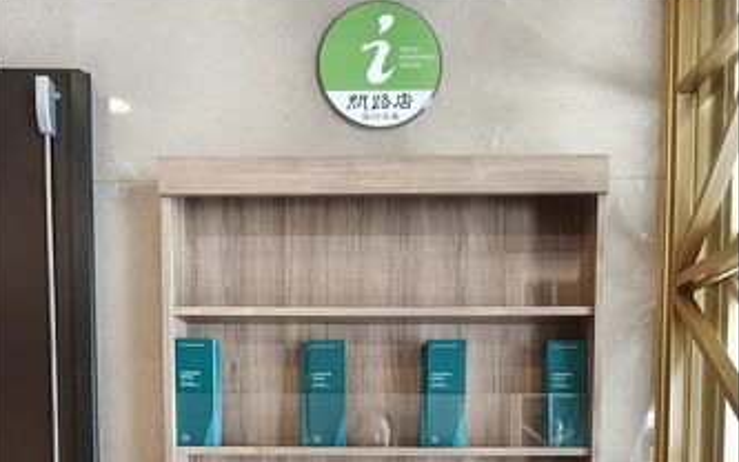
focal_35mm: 33
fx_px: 665
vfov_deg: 34.1
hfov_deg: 58.2
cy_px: 484
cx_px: 366
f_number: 1.6
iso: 500
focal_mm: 6.57
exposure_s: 1/60.1
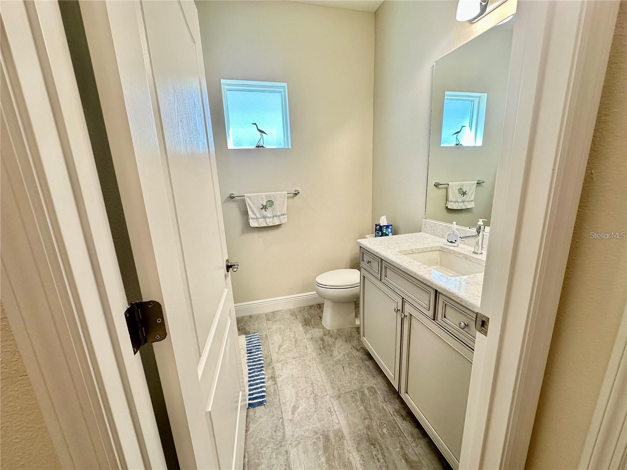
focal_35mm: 14
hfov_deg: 102.1
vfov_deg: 85.7
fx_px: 254
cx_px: 314
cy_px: 235
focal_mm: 2.22
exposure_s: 1/120
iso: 160
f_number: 2.2
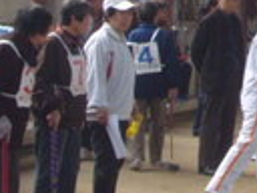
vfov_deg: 7.4
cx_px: 379
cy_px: -85
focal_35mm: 197
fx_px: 1463
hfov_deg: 9.8
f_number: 3.5
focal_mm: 6
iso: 100
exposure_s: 1/90
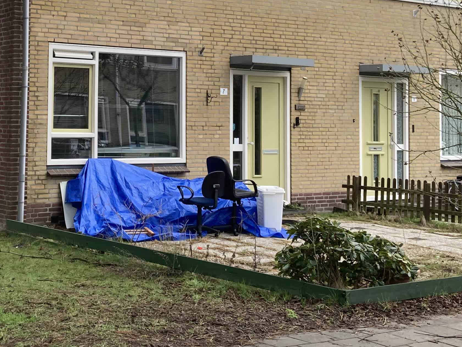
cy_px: 86
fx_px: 894
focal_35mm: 67
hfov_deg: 28.4
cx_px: 101
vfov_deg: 21.7
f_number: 1.8
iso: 20
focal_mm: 4
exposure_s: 1/128
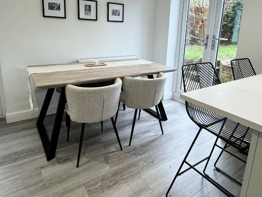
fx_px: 182
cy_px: 73
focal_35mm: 24
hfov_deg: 71.6
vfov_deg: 56.1
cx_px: 135
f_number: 2.2
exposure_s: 1/100
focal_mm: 2.22
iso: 80
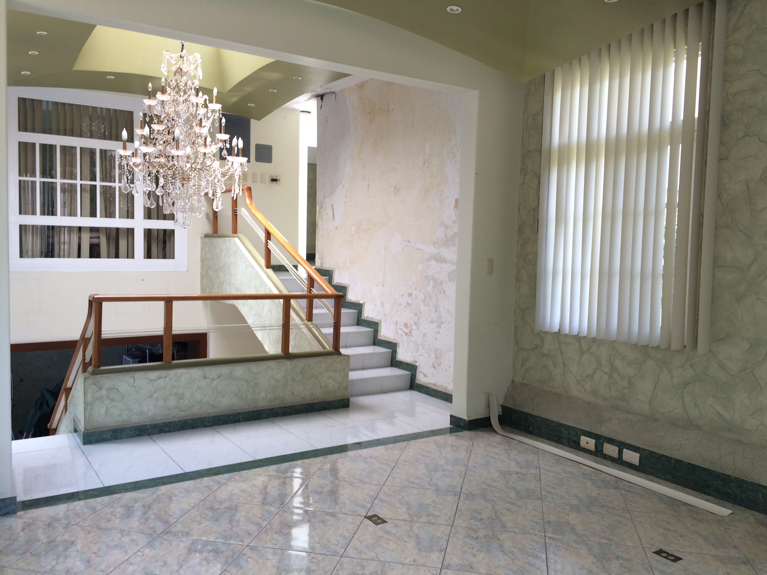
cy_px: 288
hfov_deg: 61.7
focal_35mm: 29
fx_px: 643
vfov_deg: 48.2
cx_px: 384
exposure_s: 1/120
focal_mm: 4.15
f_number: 2.2
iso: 50
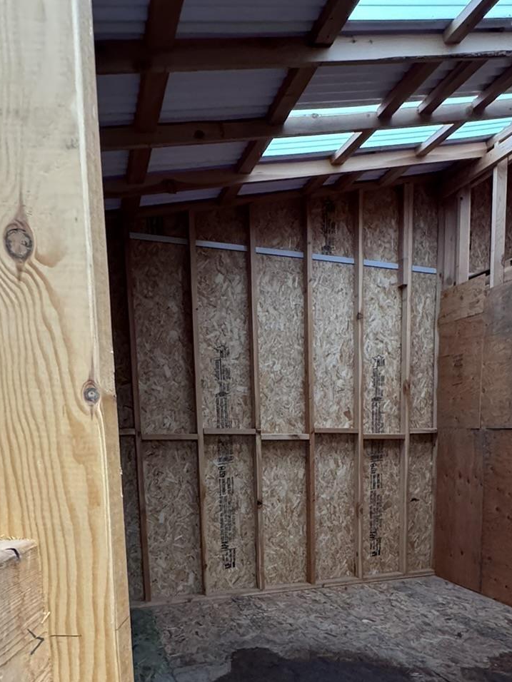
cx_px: 334
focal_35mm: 30
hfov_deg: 46.2
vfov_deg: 56.5
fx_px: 592
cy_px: 525
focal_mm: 2.22
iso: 320
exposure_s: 1/99
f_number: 2.2
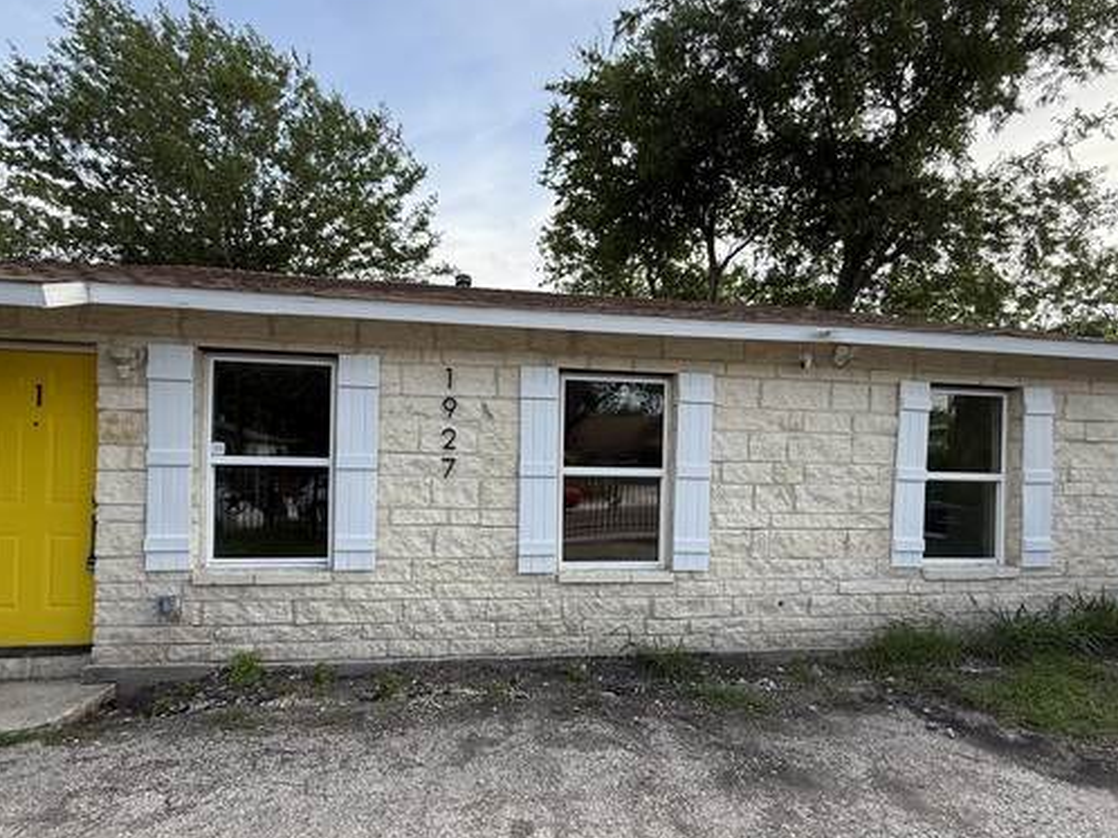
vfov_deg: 71.3
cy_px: 467
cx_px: 566
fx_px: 581
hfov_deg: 87.8
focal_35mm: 18
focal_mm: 2.22
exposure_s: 1/442
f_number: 2.2
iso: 64
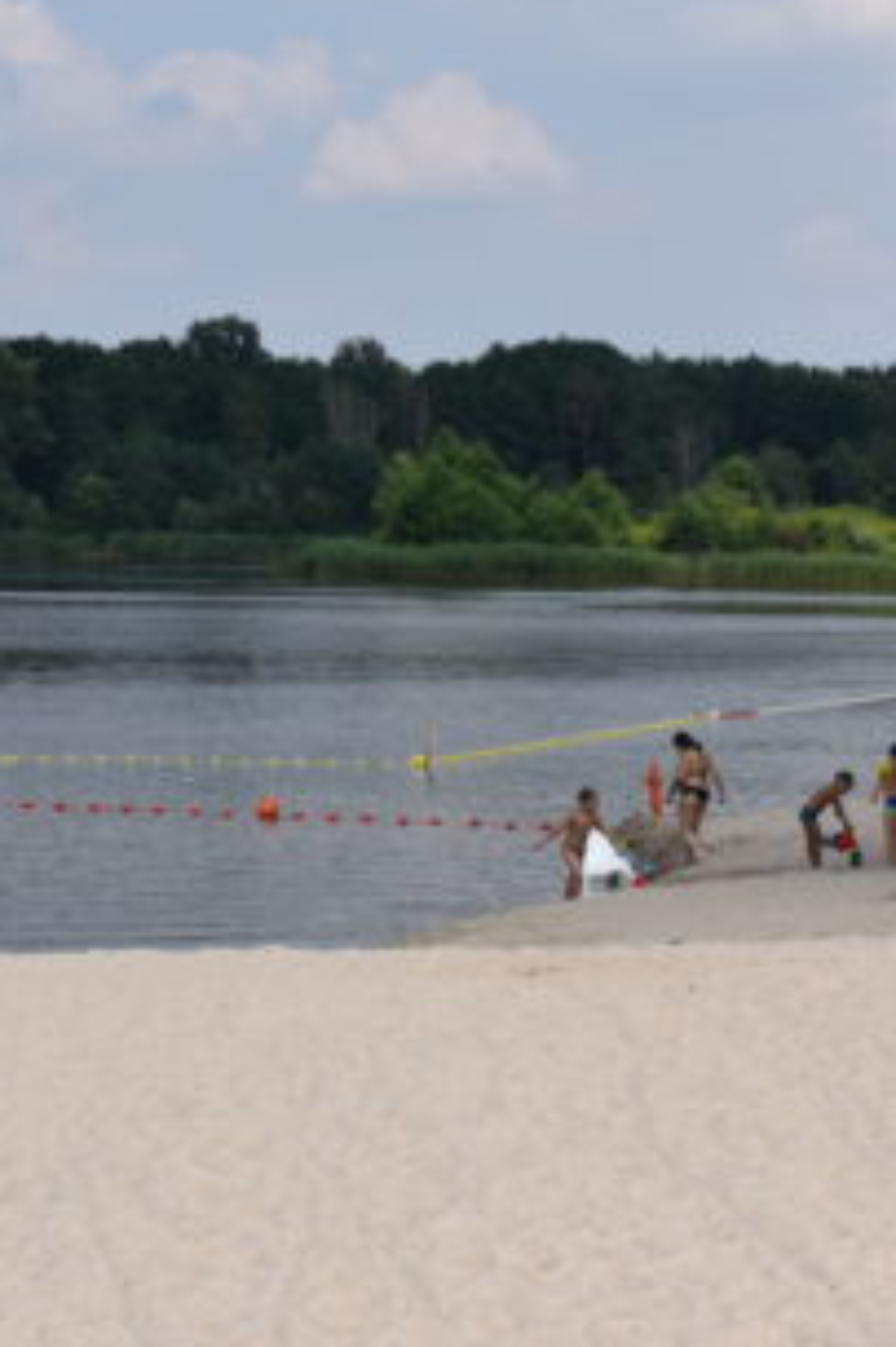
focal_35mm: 93
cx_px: 31
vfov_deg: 21.8
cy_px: 446
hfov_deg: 14.5
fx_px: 3476
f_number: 8
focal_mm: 30
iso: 160
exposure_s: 1/500
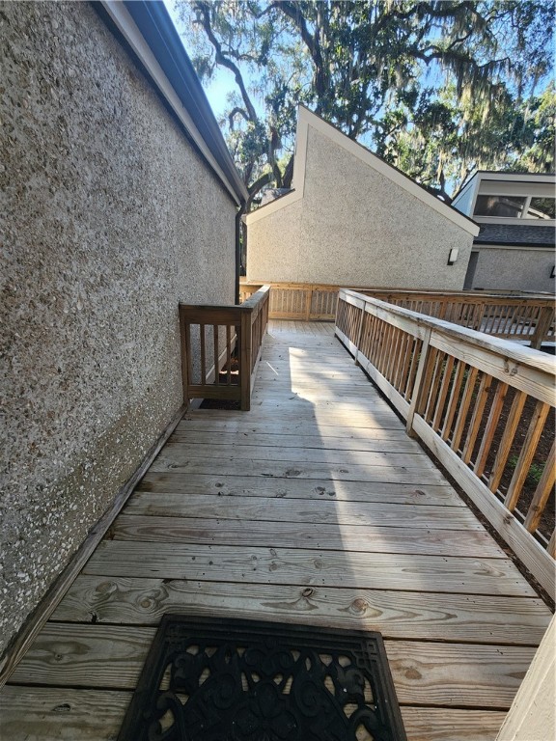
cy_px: 370
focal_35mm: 13
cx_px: 278
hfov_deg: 89.9
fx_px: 278
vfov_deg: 106.2
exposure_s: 1/196
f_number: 2.2
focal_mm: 2.2
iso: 50
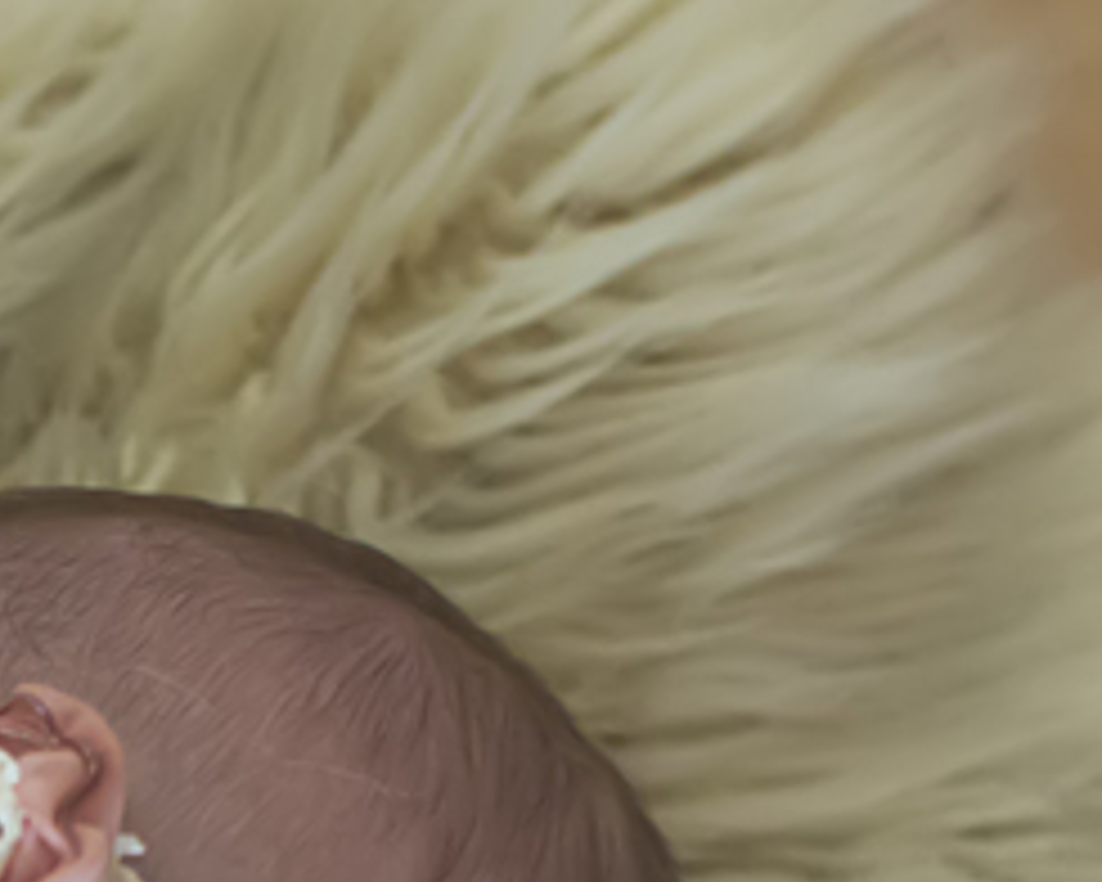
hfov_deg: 8.2
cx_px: -643
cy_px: 1613
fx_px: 7501
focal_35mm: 230
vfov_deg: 6.6
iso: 1600
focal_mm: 50
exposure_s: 1/160
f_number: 3.2
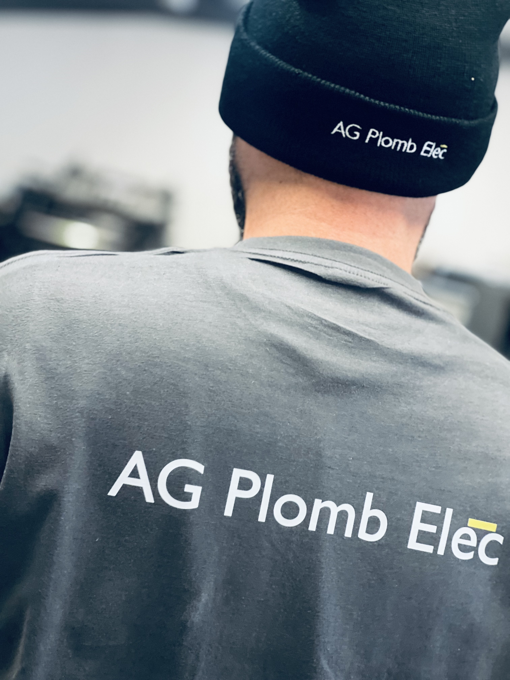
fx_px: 1513
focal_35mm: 77
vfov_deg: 25.3
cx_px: 255
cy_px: 340
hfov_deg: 19.1
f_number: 2.8
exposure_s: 1/20
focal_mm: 9
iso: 320
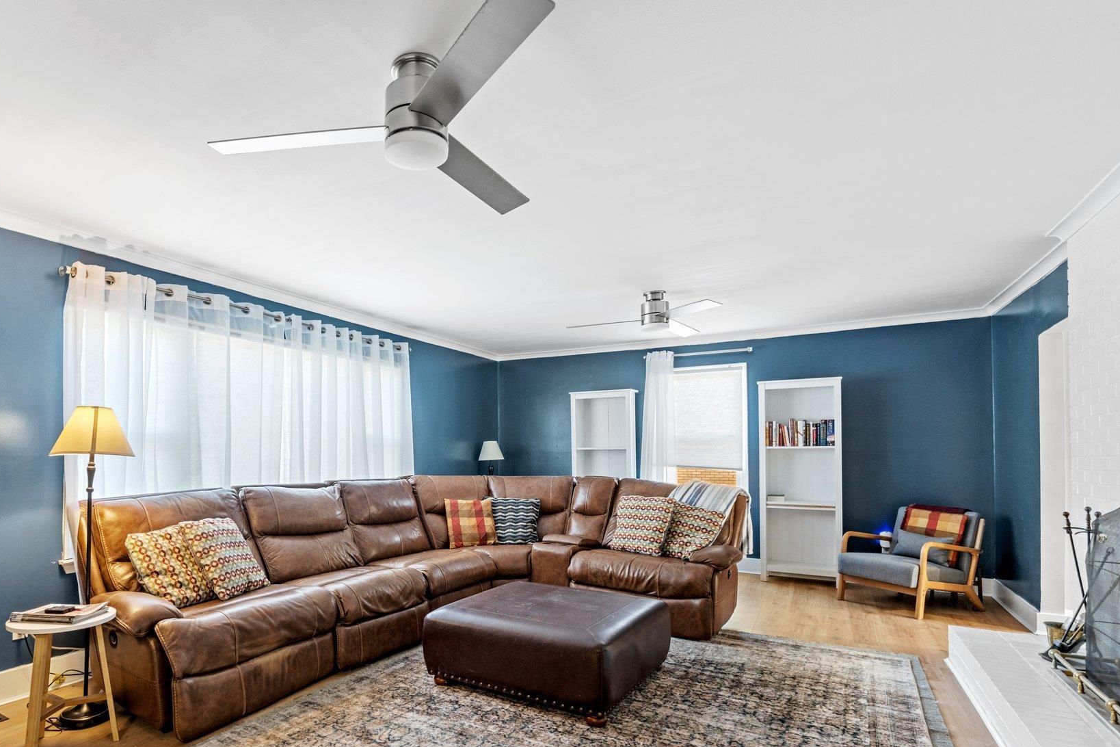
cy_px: 445
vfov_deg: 61.4
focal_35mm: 20
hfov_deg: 82.6
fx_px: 622
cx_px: 427
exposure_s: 1/4
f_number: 9
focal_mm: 16
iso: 250
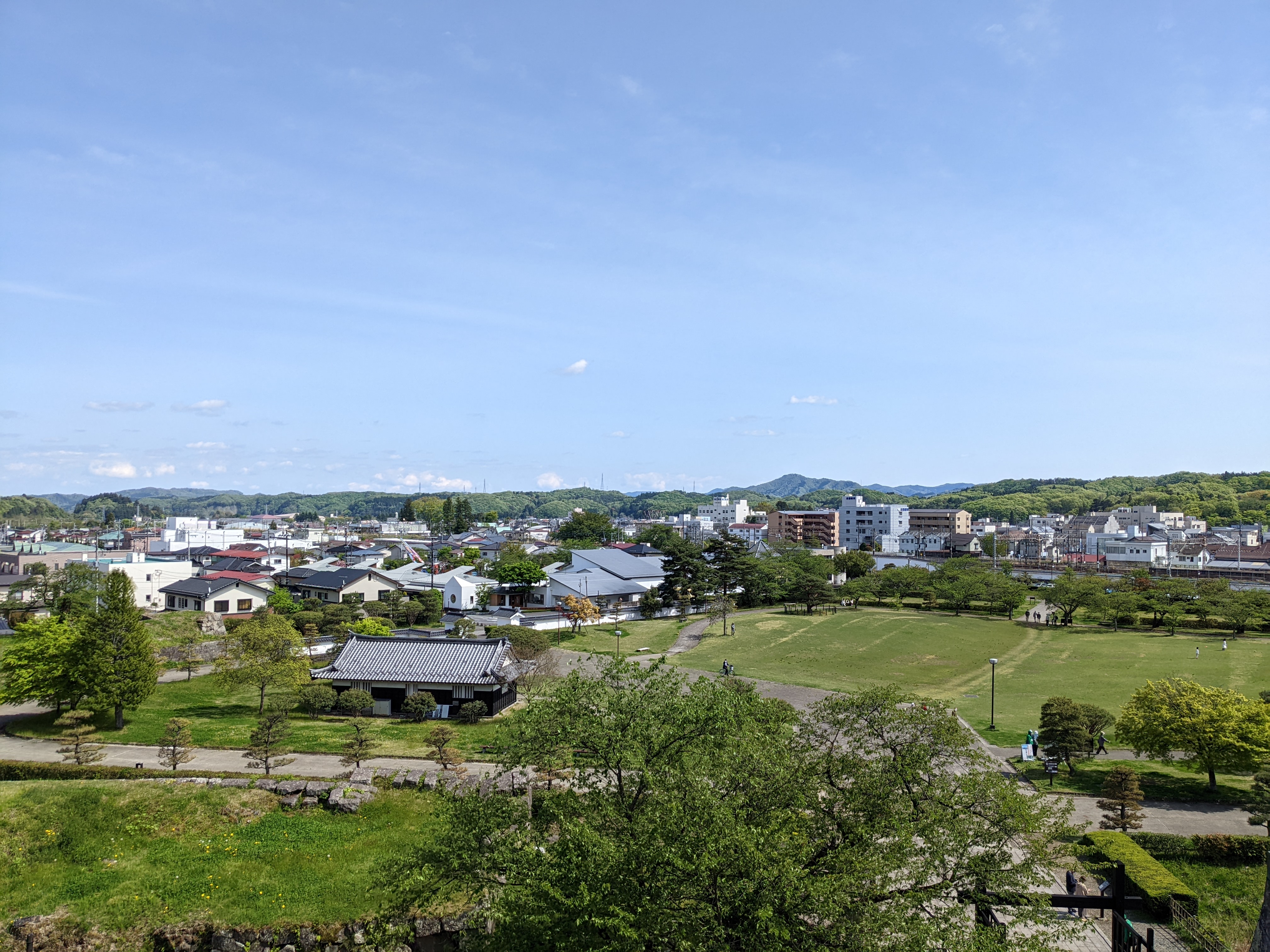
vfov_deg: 51.4
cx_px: 635
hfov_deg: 65.3
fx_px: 991
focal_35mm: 27
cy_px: 476
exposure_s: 1/3344
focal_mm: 4.38
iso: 68
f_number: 1.73
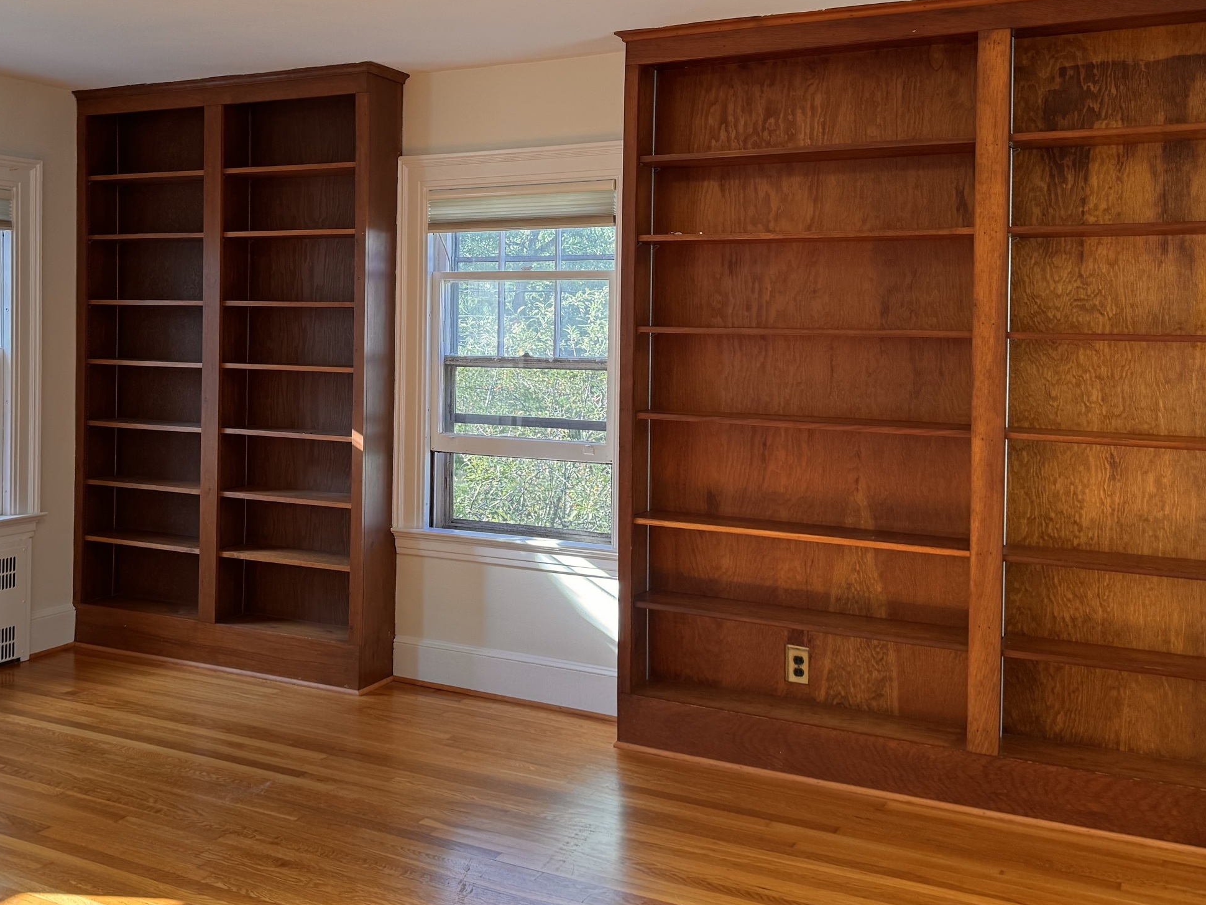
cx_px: 451
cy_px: 350
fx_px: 1324
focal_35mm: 38
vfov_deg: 37.5
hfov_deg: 48.5
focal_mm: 6.76
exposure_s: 1/120
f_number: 1.78
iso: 100
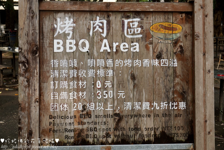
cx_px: 112
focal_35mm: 60
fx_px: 373
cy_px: 75
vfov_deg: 22.6
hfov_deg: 33.4
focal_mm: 40
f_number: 5.6
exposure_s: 1/200
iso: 100
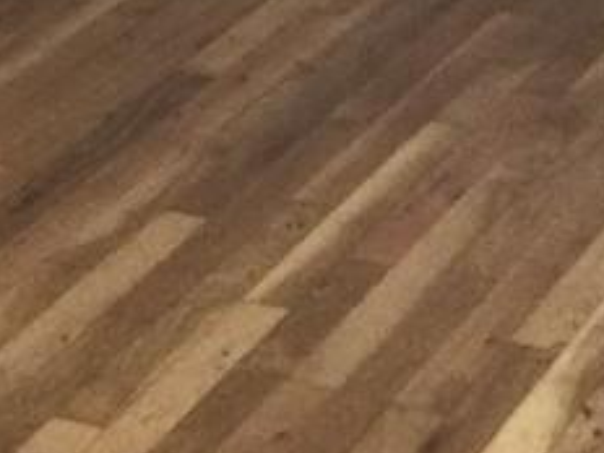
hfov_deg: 9.2
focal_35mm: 214
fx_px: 3734
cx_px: 34
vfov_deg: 6.6
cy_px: -672
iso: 32
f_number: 2.4
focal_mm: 3.3
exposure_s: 1/30
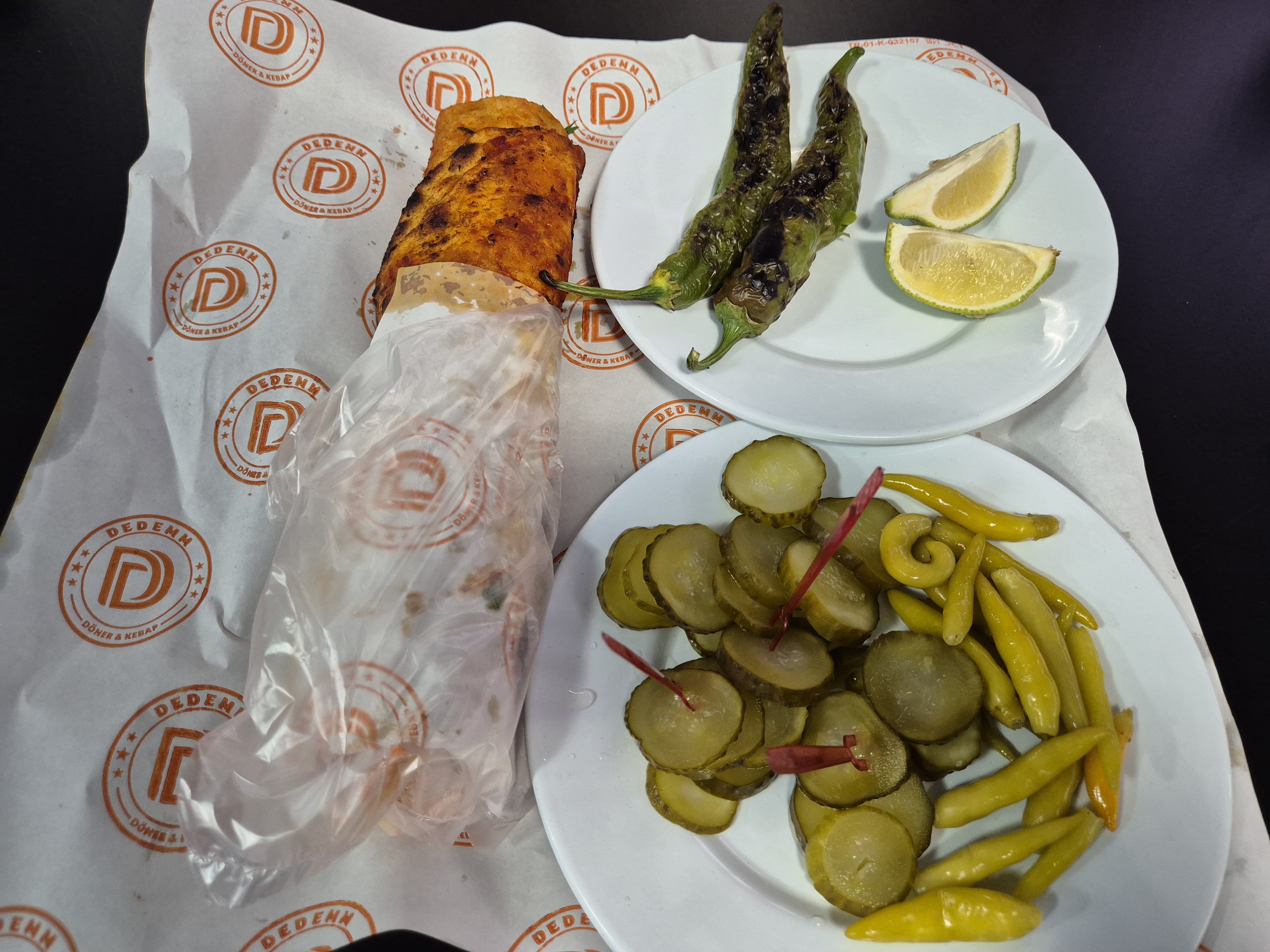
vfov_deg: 58.9
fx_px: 844
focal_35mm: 23
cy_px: 476
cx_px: 635
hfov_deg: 73.9
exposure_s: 1/100
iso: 500
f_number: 1.8
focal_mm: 5.4
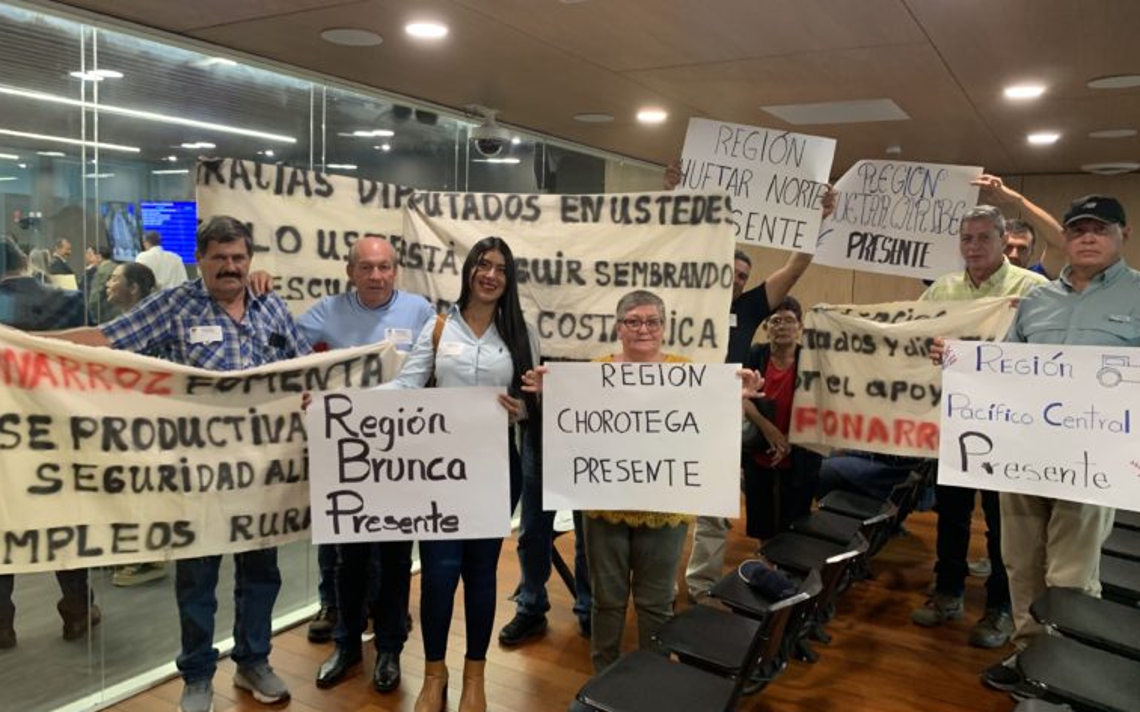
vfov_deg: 44.5
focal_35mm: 28
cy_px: 338
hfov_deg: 66.5
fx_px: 870
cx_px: 565
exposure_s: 1/60
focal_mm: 4.25
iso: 200
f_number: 1.8
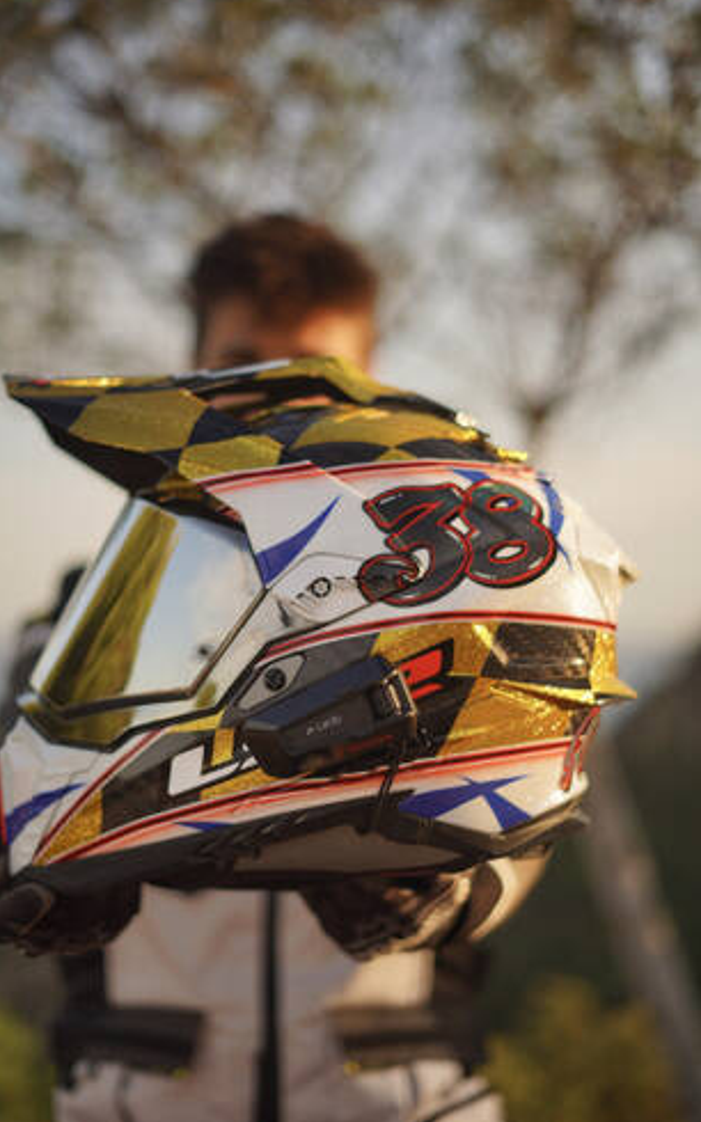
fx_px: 1590
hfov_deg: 24.8
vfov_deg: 38.9
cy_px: 556
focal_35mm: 52
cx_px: 322
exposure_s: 1/1000
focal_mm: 50
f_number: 1.8
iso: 125
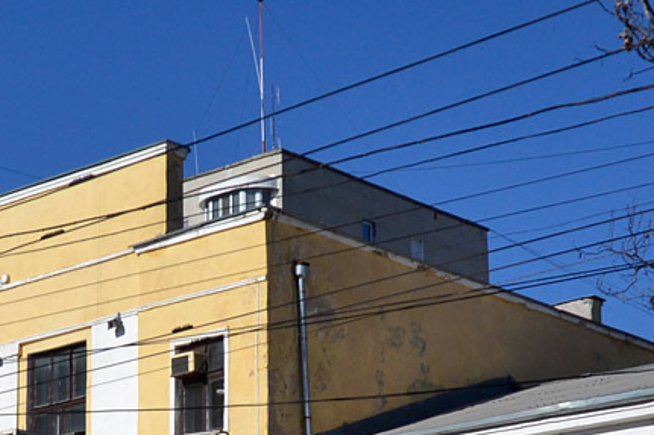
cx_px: 173
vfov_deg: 14.4
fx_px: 1707
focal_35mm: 94
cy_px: 409
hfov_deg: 21.5
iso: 220
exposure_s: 1/4000
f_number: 3.5
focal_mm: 18
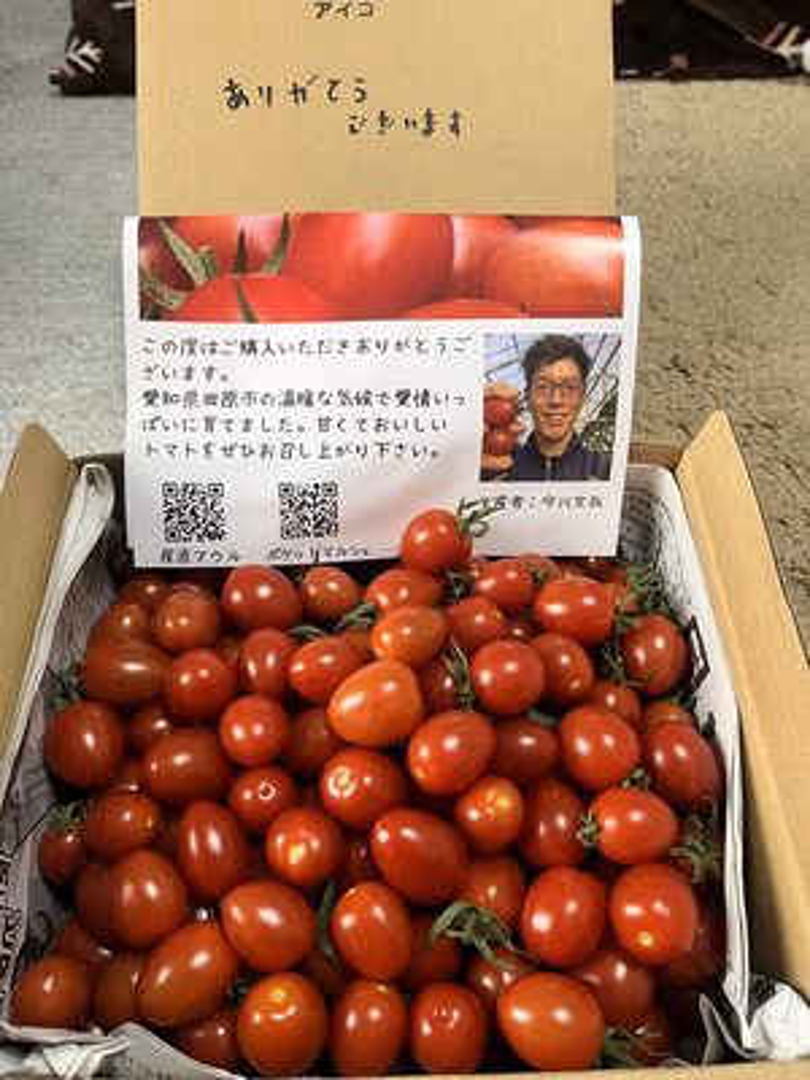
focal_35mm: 26
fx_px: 811
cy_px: 540
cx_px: 405
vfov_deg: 67.3
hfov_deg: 53.1
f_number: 1.6
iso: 125
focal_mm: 5.1
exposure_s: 1/60
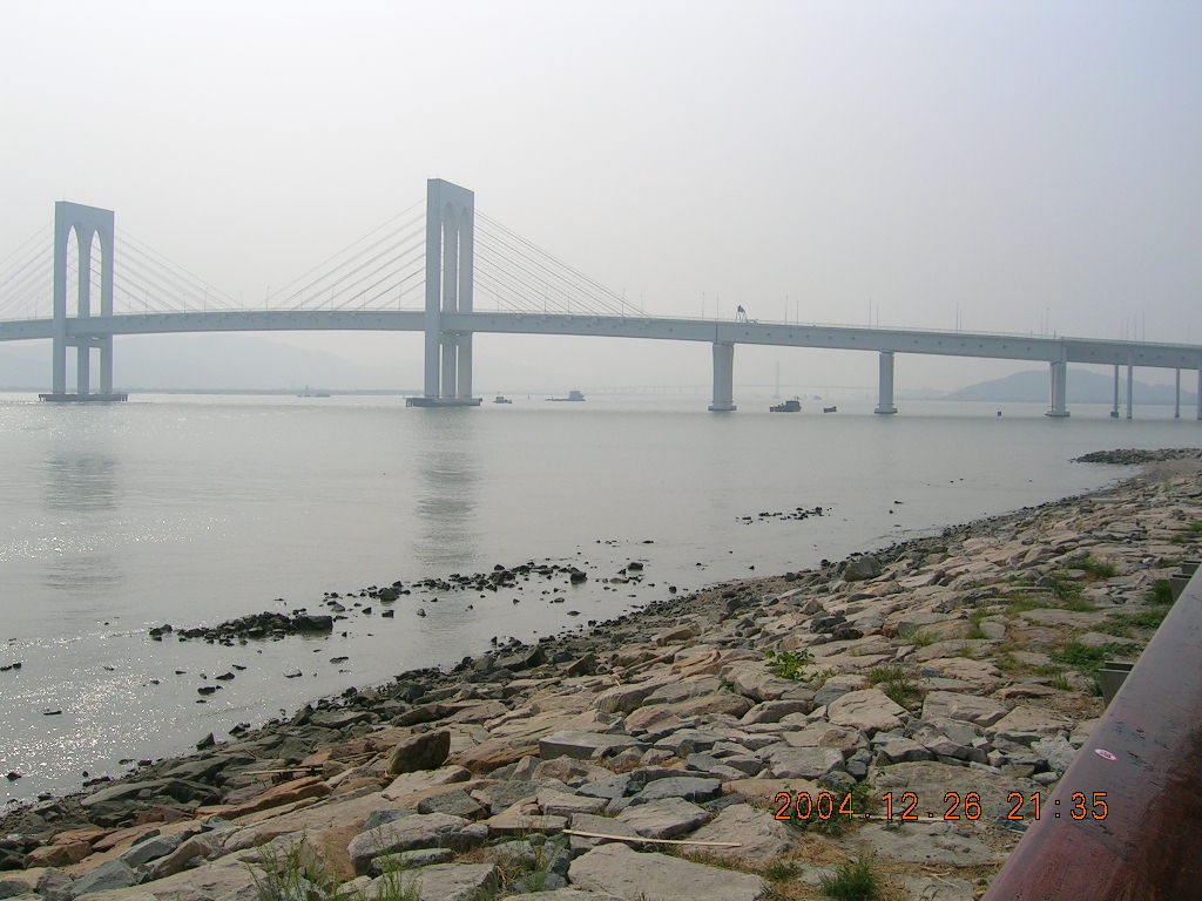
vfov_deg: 40.7
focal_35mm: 35
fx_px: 1215
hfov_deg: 52.6
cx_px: 601
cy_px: 450
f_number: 4.8
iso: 50
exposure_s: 1/871
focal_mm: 5.4
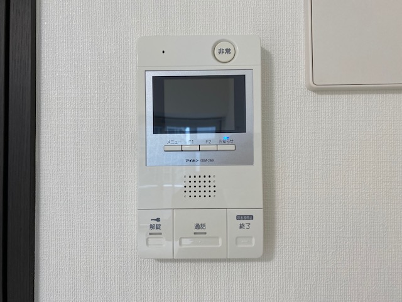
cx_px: 201
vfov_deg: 53.1
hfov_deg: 67.3
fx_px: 302
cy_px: 151
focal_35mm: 26
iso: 100
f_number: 1.8
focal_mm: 4.25
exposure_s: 1/100
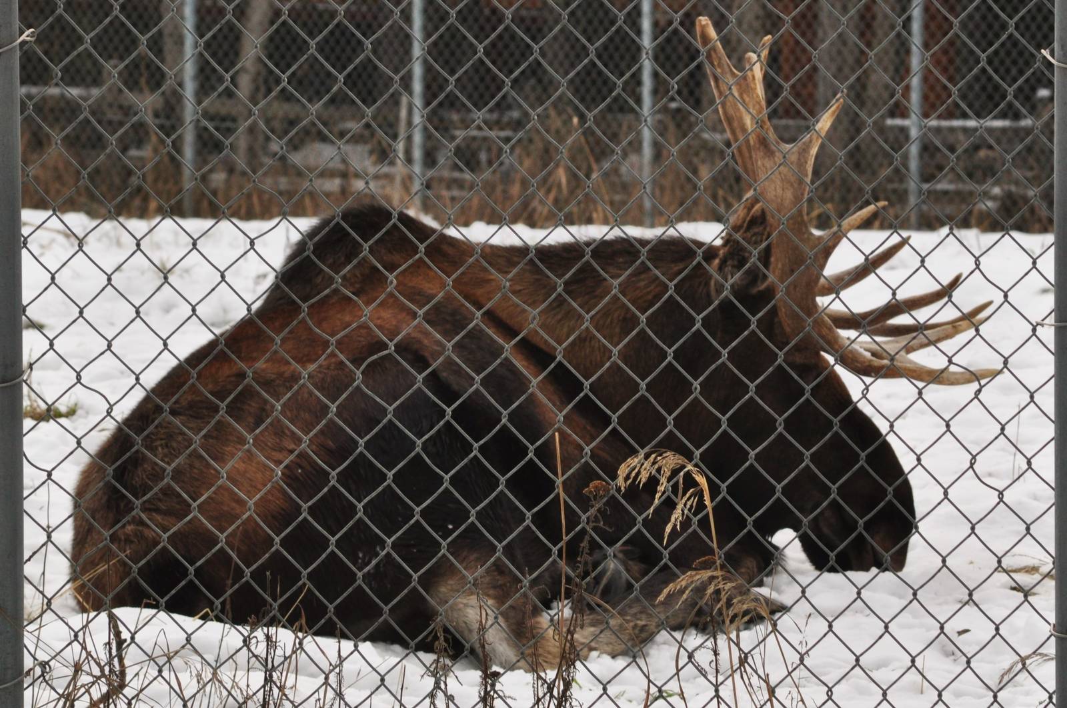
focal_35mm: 202
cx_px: 534
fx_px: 5993
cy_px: 354
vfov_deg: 6.8
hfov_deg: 10.2
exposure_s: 1/200
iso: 400
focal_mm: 135
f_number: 10
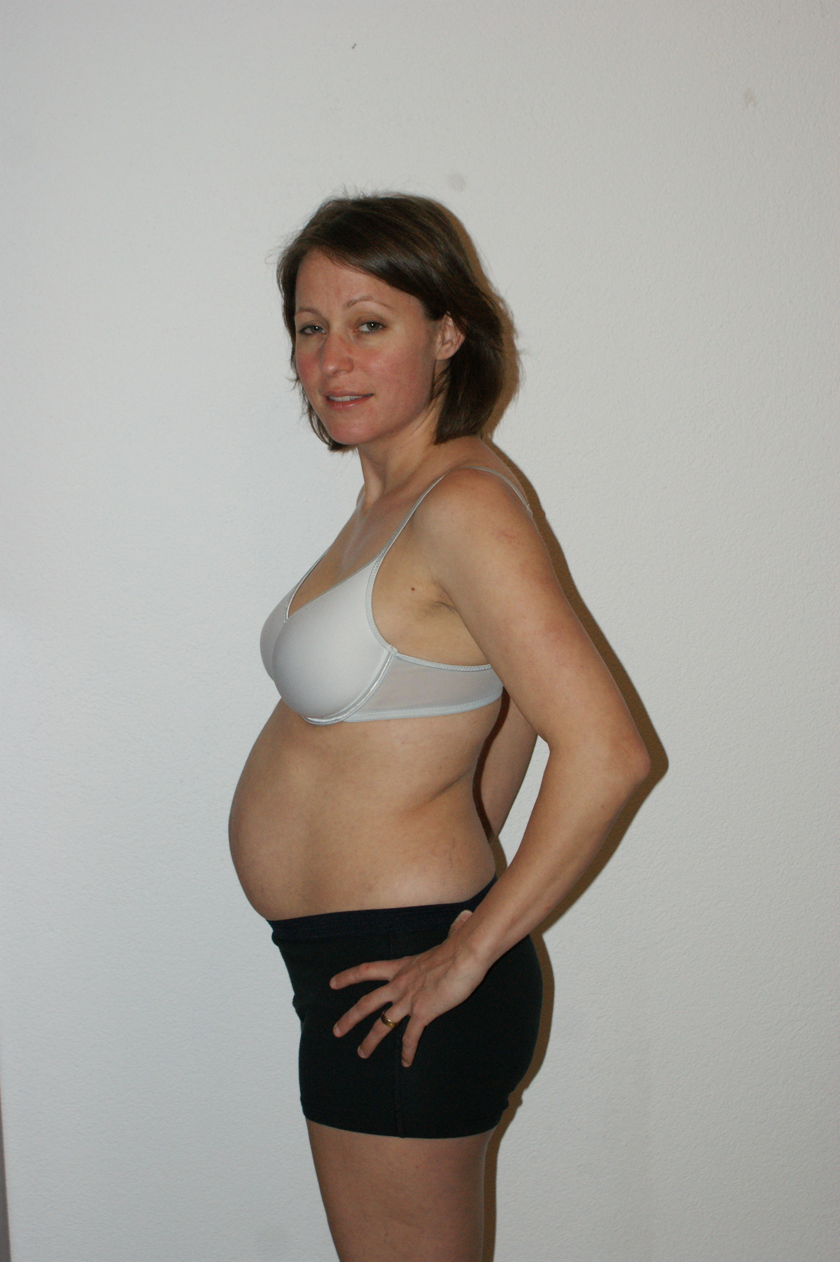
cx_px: 420
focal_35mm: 52
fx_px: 1840
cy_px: 631
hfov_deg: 25.7
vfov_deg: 37.9
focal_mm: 35
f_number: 5.6
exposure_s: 1/60
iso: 400
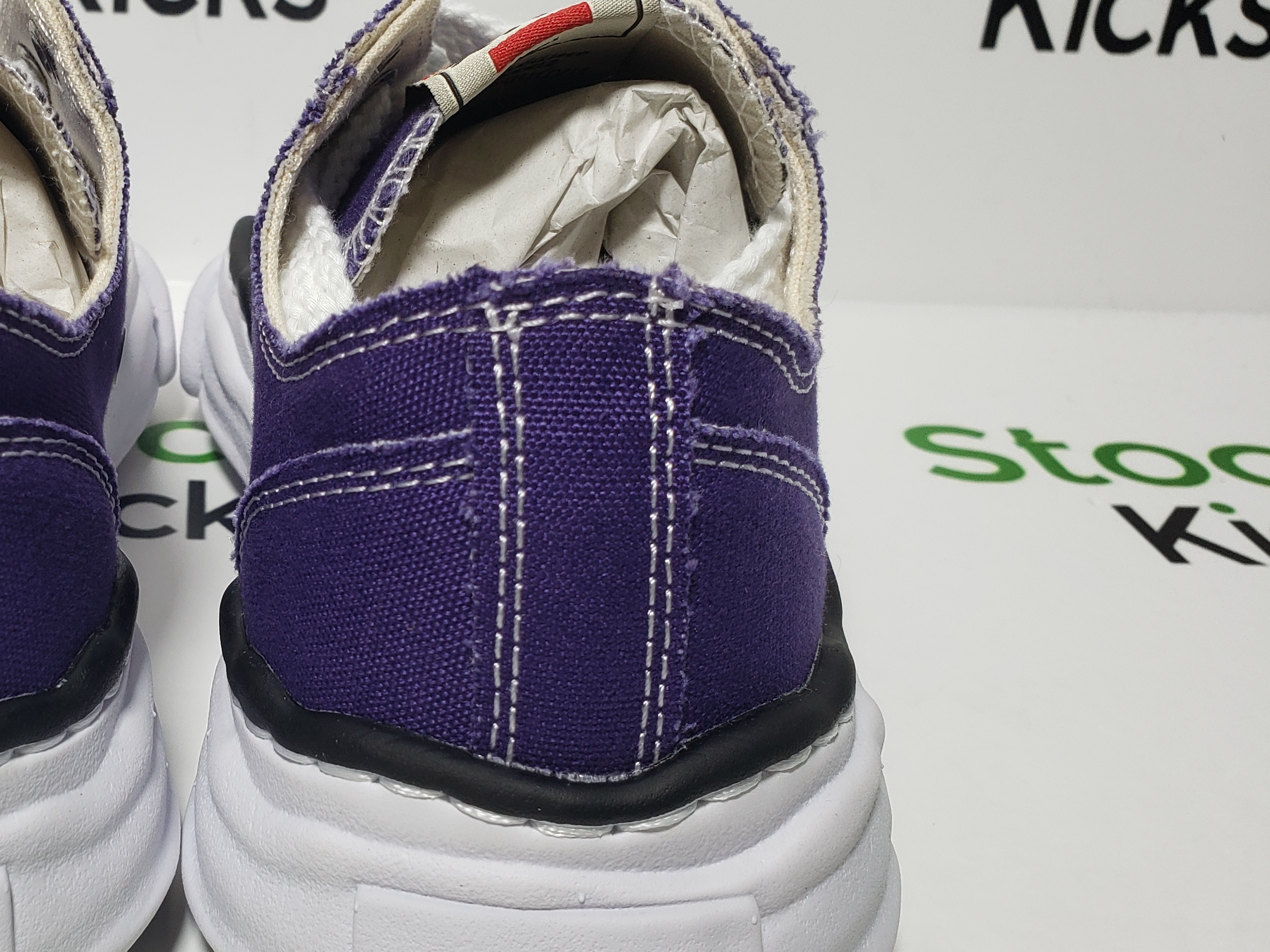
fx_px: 1614
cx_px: 208
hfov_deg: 40.7
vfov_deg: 32.8
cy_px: 558
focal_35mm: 44
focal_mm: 4.3
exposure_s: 1/171
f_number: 2.4
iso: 50
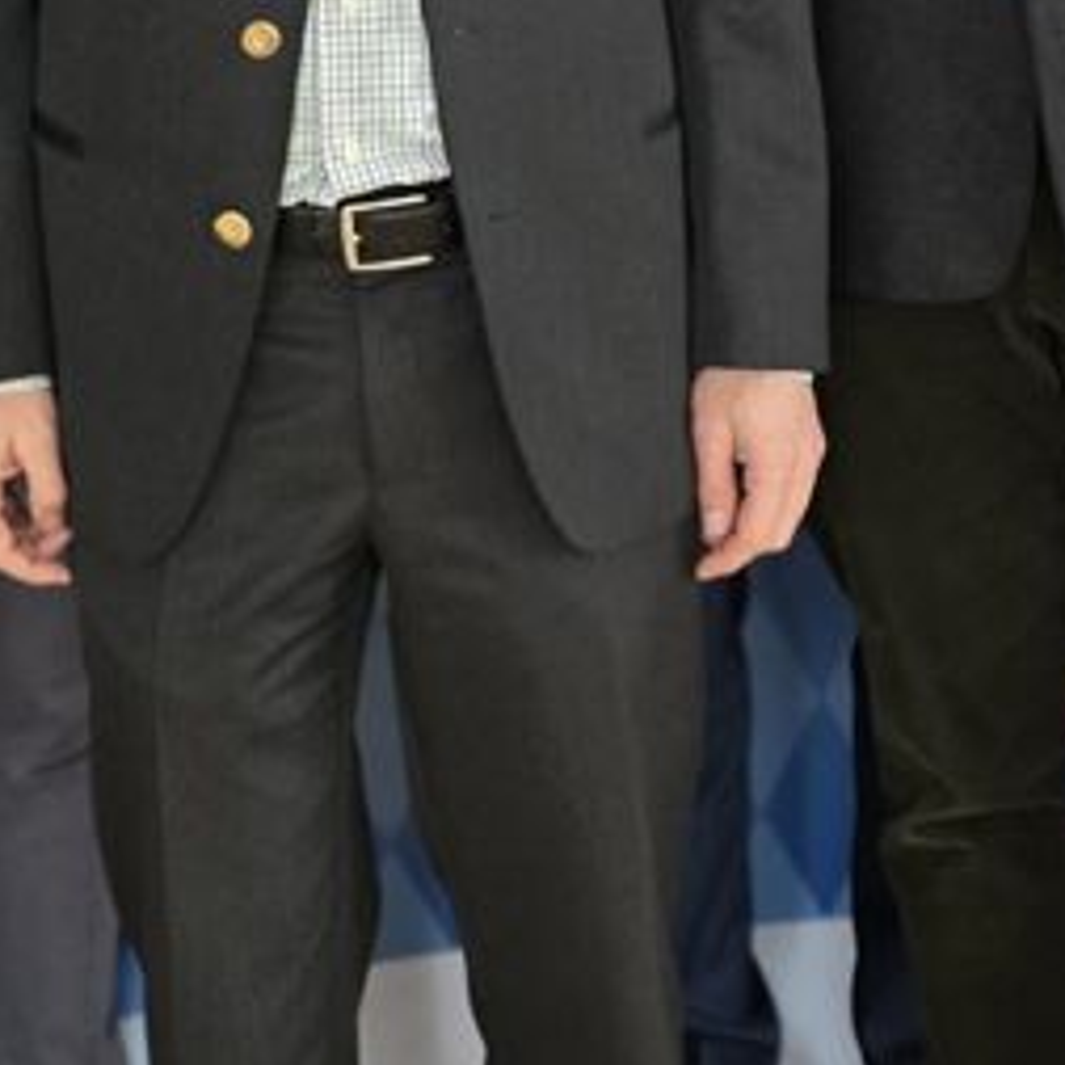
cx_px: 471
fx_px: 3690
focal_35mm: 106
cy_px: 227
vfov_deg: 16.3
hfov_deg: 16.4
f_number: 1.7
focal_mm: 6.3
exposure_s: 1/100
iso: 500
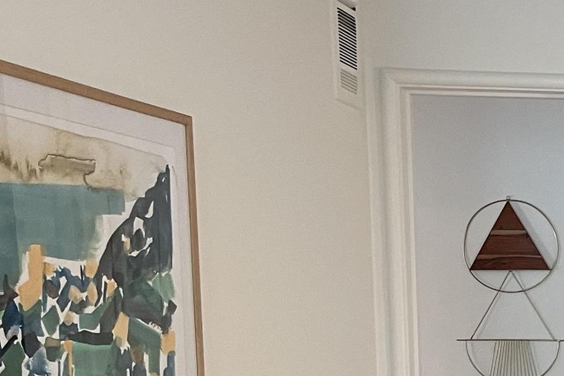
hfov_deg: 19.3
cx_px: 913
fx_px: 1378
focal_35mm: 88
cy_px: 491
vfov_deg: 14.8
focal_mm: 5.1
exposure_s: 1/60
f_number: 1.6
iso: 160
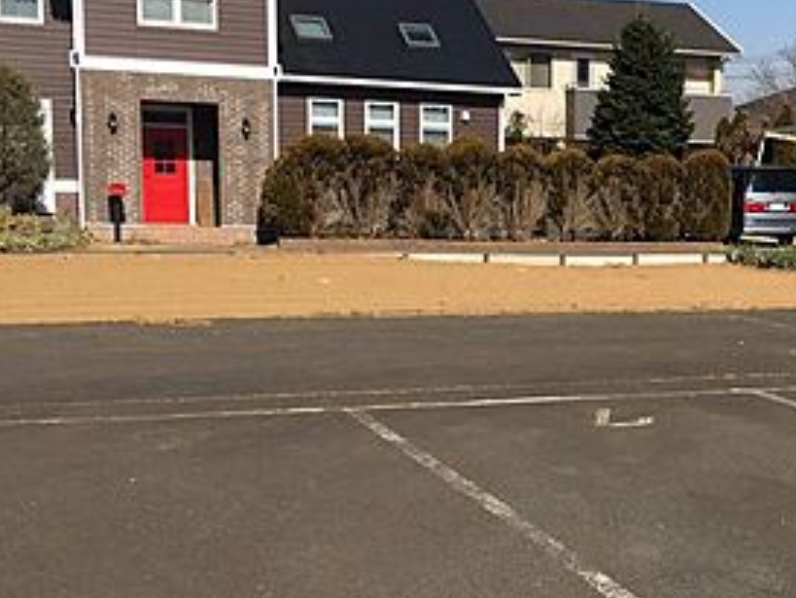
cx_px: 697
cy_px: 408
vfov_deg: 21.5
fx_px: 1564
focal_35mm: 68
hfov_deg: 27.6
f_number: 2.2
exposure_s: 1/1832
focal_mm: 4.15
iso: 25
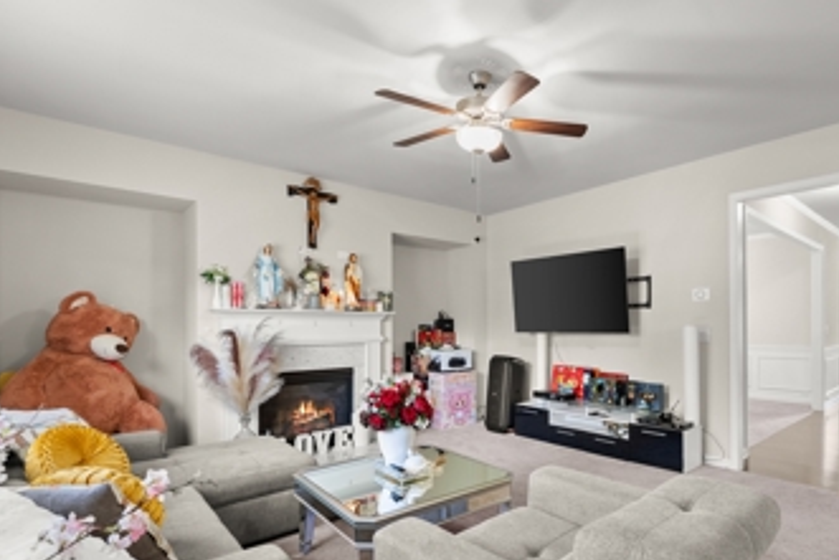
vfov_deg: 64.2
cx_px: 503
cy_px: 327
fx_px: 443
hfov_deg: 85.8
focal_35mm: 19
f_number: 7.1
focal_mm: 14
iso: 800
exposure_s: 1/4
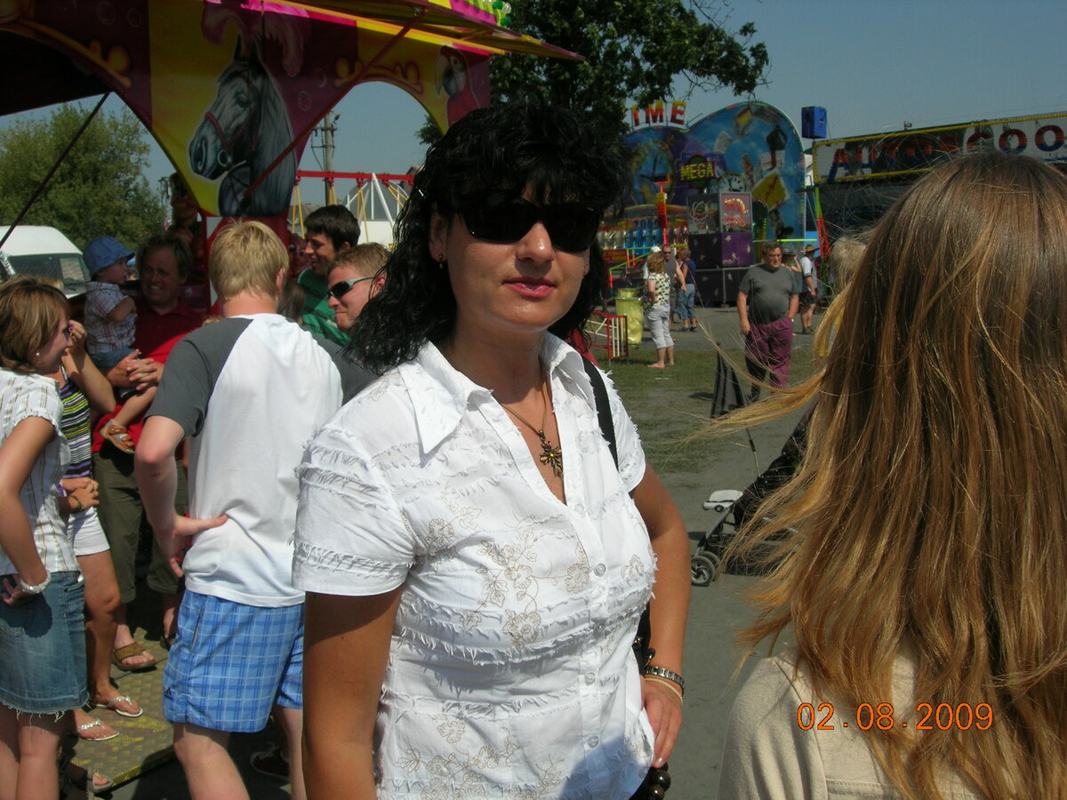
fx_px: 1171
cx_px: 534
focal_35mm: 38
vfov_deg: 37.7
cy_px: 400
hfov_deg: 49.0
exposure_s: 1/1200
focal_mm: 7.8
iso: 64
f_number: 4.8
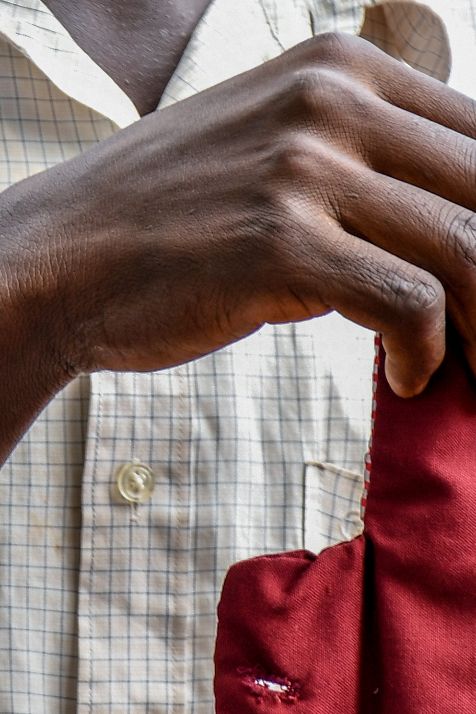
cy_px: 69
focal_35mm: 684
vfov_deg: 3.0
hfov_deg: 2.0
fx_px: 13568
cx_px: 37
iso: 200
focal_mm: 122
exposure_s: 1/125
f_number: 6.3
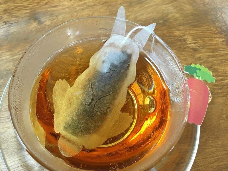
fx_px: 191
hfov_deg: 61.7
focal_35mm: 29
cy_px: 86
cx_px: 114
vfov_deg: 48.2
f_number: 2.2
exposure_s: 1/30
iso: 125
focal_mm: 4.15
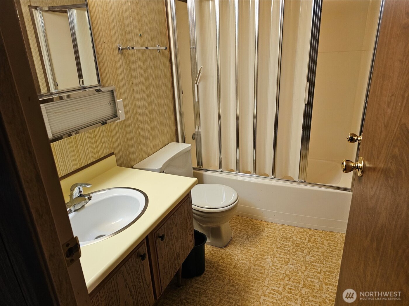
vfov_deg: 58.9
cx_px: 204
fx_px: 272
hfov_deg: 73.9
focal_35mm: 23
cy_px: 153
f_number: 1.7
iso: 400
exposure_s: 1/120
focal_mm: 6.3
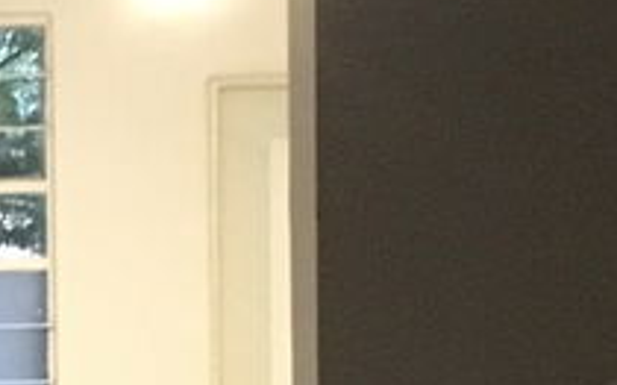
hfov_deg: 8.5
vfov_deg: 5.6
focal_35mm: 234
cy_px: 541
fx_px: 3933
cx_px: -667
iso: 250
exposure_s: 1/15
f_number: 2.2
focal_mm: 4.15
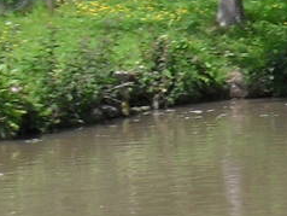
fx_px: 1950
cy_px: 349
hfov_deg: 7.4
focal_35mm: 235
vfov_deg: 6.2
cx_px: 882
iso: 100
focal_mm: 6.3
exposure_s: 1/125
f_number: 8.4
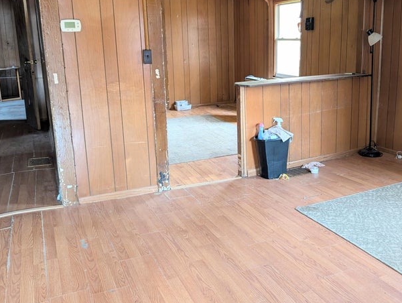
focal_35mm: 34
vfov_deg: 41.5
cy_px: 109
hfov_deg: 53.7
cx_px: 230
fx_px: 395
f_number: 1.68
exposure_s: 1/131
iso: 532
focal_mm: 6.9
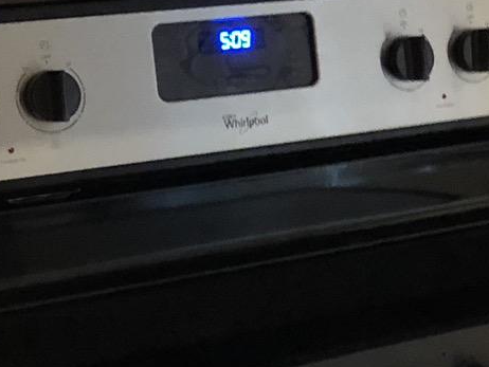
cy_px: 176
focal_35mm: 124
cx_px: 459
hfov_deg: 15.7
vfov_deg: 12.0
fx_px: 1753
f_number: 1.8
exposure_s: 1/4
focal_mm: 4
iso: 125
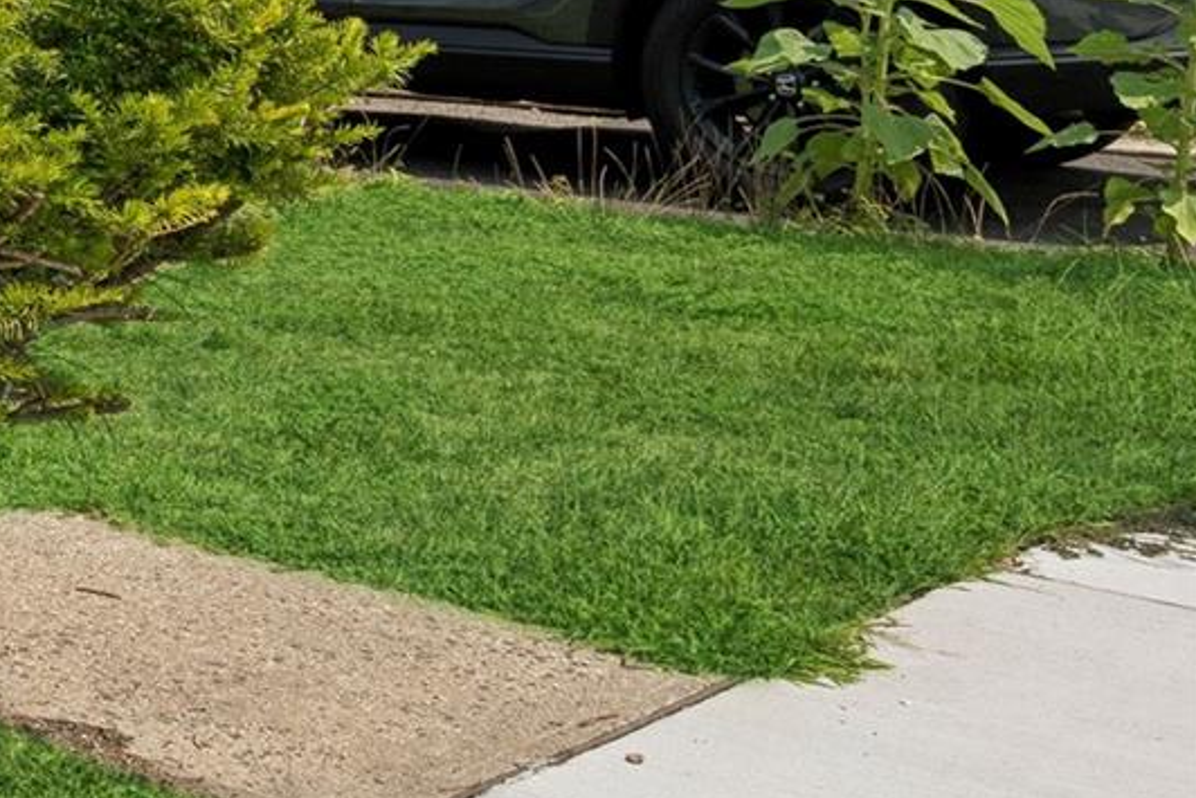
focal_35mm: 77
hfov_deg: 18.6
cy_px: -102
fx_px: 2559
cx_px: -1102
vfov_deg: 17.1
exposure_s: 1/320
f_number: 11
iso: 100
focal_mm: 20
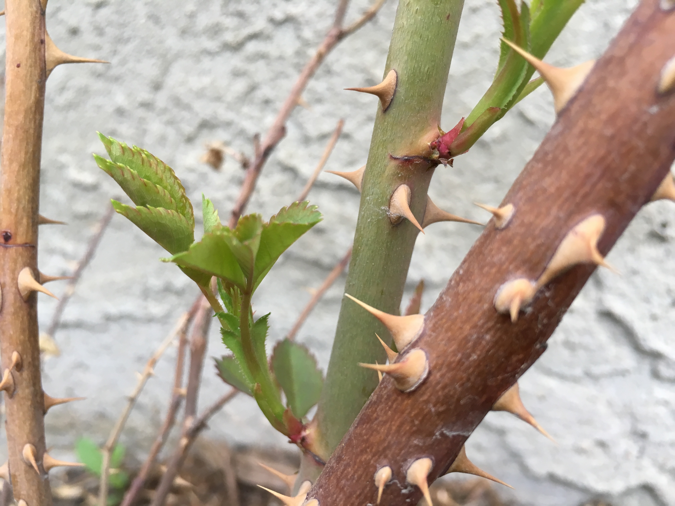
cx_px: 338
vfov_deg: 48.2
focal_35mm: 29
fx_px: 565
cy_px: 253
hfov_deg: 61.7
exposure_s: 1/30
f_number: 2.2
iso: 25
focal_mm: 4.15
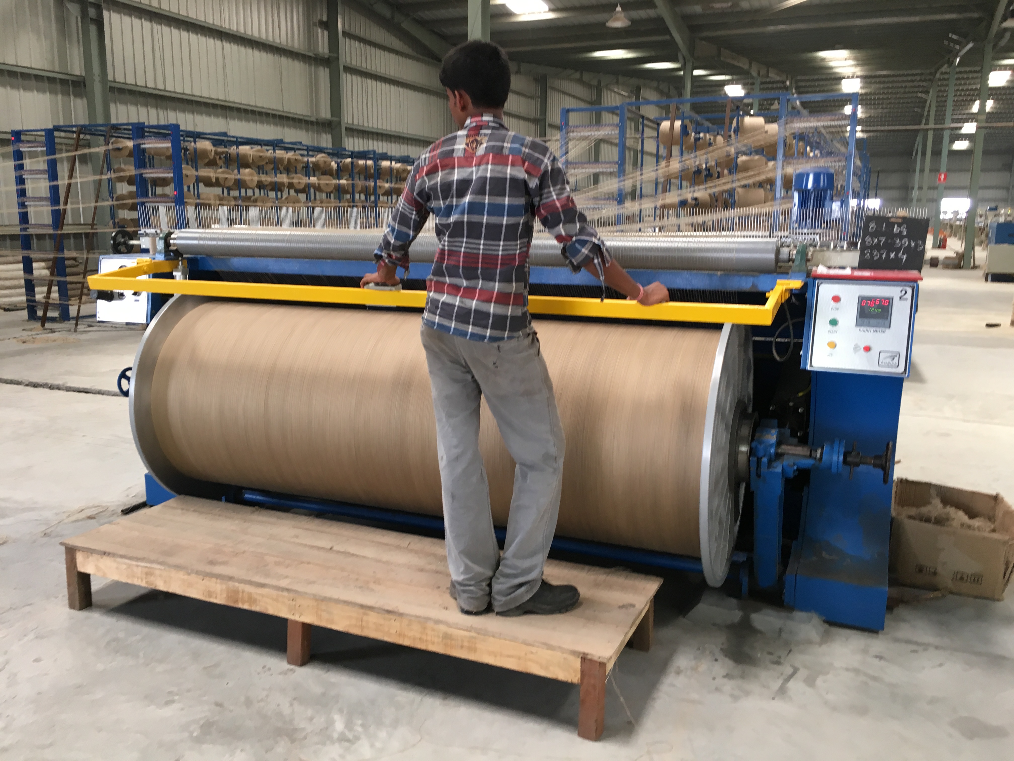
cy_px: 380
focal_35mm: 29
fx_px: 849
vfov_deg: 48.2
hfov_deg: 61.7
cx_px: 507
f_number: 2.2
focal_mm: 4.15
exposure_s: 1/33
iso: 64
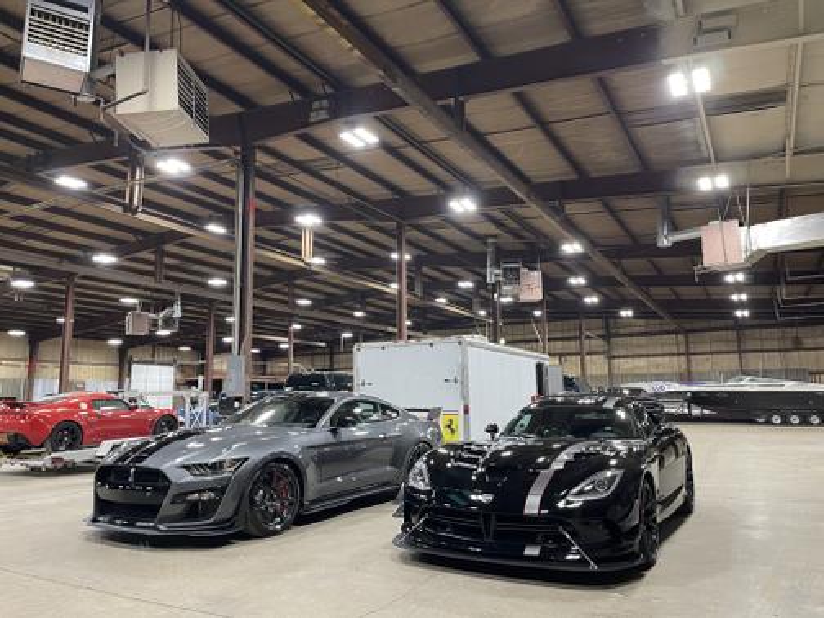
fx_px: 619
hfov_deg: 67.3
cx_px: 412
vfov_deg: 53.1
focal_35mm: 26
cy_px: 309
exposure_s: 1/60
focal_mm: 5.1
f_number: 1.6
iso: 320
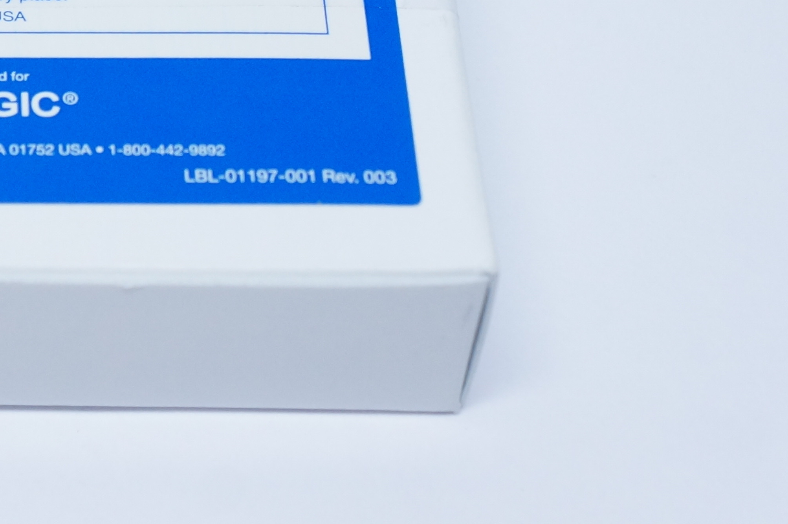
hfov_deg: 14.1
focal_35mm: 143
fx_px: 3132
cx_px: -29
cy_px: -42
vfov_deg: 9.5
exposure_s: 1/60
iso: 800
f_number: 6.3
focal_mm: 39
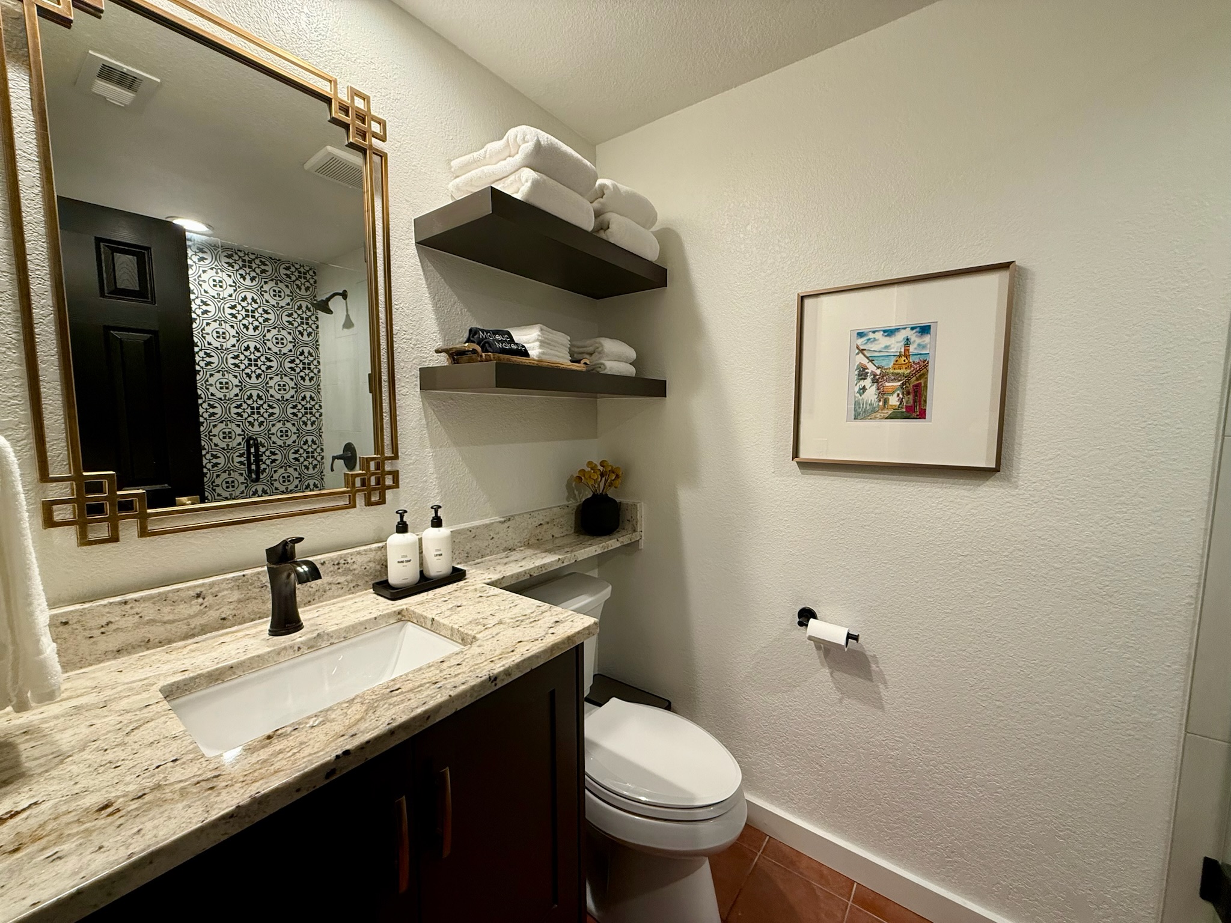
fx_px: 498
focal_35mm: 14
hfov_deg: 102.1
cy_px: 462
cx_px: 616
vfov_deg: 85.7
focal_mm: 2.22
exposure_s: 1/60
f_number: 2.2
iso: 200
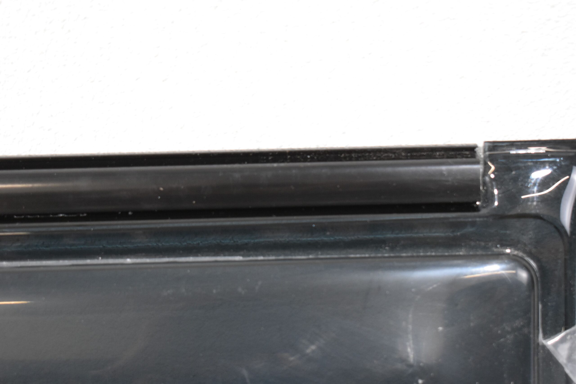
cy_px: 192
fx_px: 1152
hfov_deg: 28.1
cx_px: 288
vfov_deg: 18.9
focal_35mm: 72
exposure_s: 1/125
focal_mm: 48
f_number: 5.3
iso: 2000
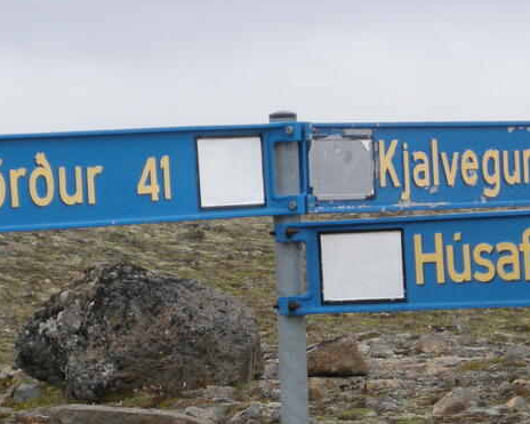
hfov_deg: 7.3
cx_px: 215
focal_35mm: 265
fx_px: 4156
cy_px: 343
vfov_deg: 5.8
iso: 100
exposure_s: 1/233
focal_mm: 26.3
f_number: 5.3
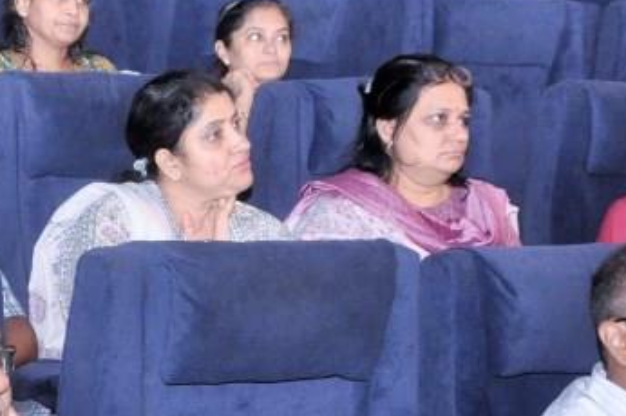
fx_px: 2310
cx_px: -42
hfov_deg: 15.1
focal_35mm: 133
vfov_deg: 10.3
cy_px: 221
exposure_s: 1/125
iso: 2000
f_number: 6.3
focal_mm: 30
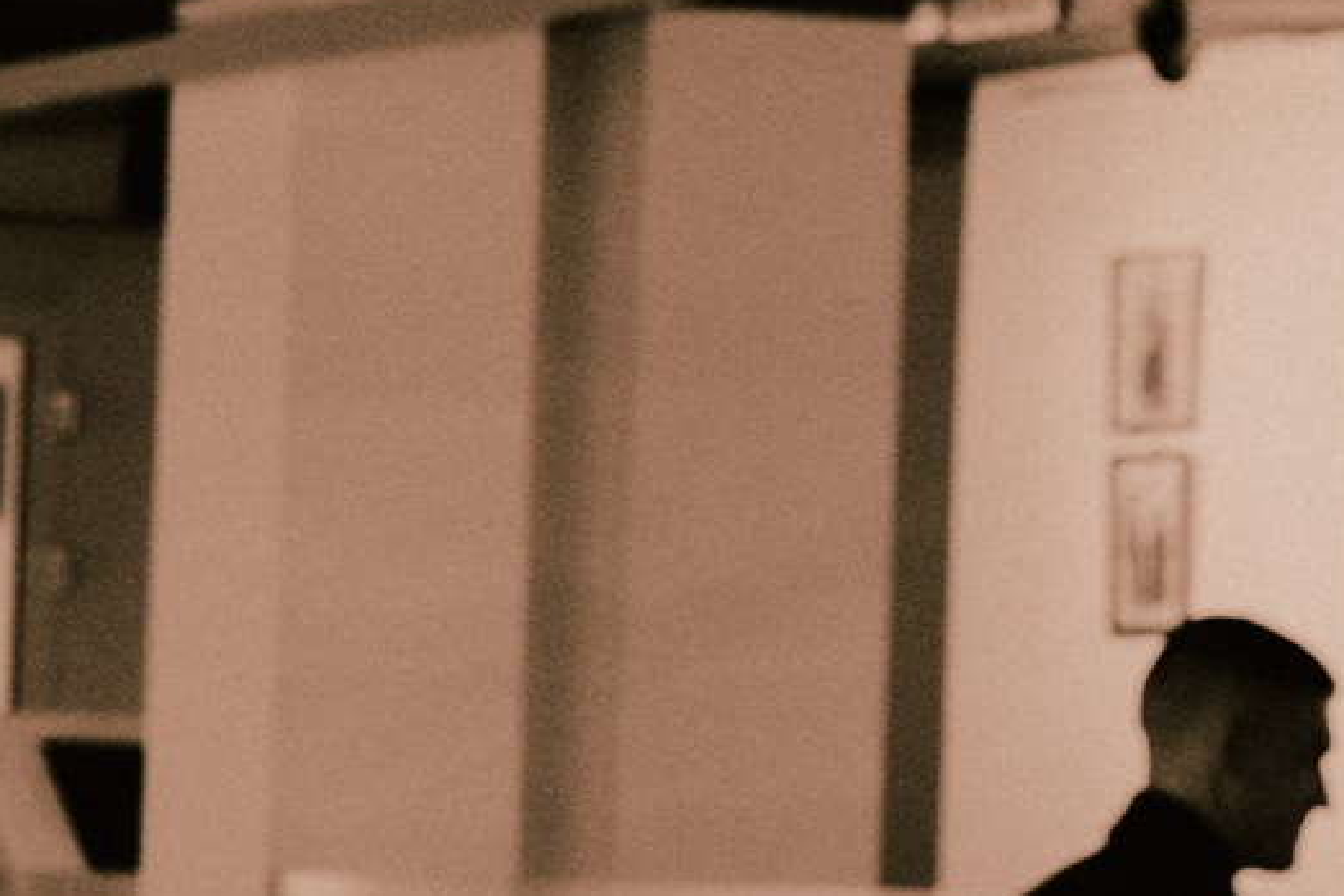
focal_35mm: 225
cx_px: -1012
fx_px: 8402
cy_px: 1092
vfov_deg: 6.1
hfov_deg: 8.8
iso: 2500
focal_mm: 46
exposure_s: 1/60
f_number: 6.3
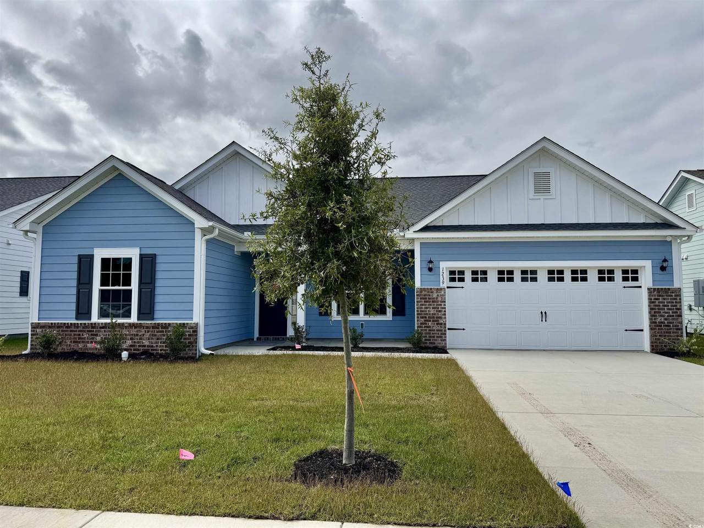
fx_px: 488
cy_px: 264
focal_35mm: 24
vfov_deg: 56.8
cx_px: 352
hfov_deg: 71.6
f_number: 1.78
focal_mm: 6.76
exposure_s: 1/7092
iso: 80
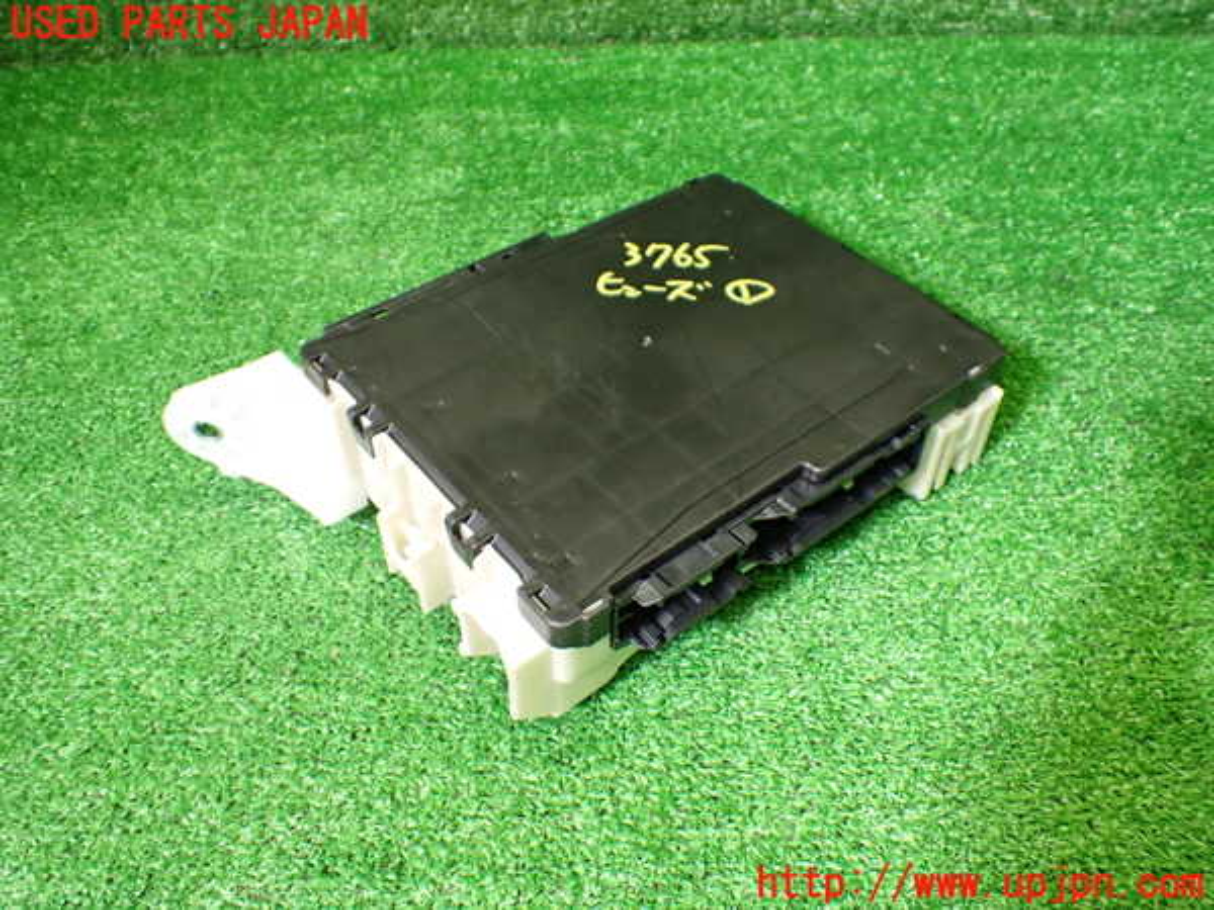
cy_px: 455
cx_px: 607
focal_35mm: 30
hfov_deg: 60.0
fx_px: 1052
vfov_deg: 46.8
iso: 500
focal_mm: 5.4
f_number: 2.3
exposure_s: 1/125
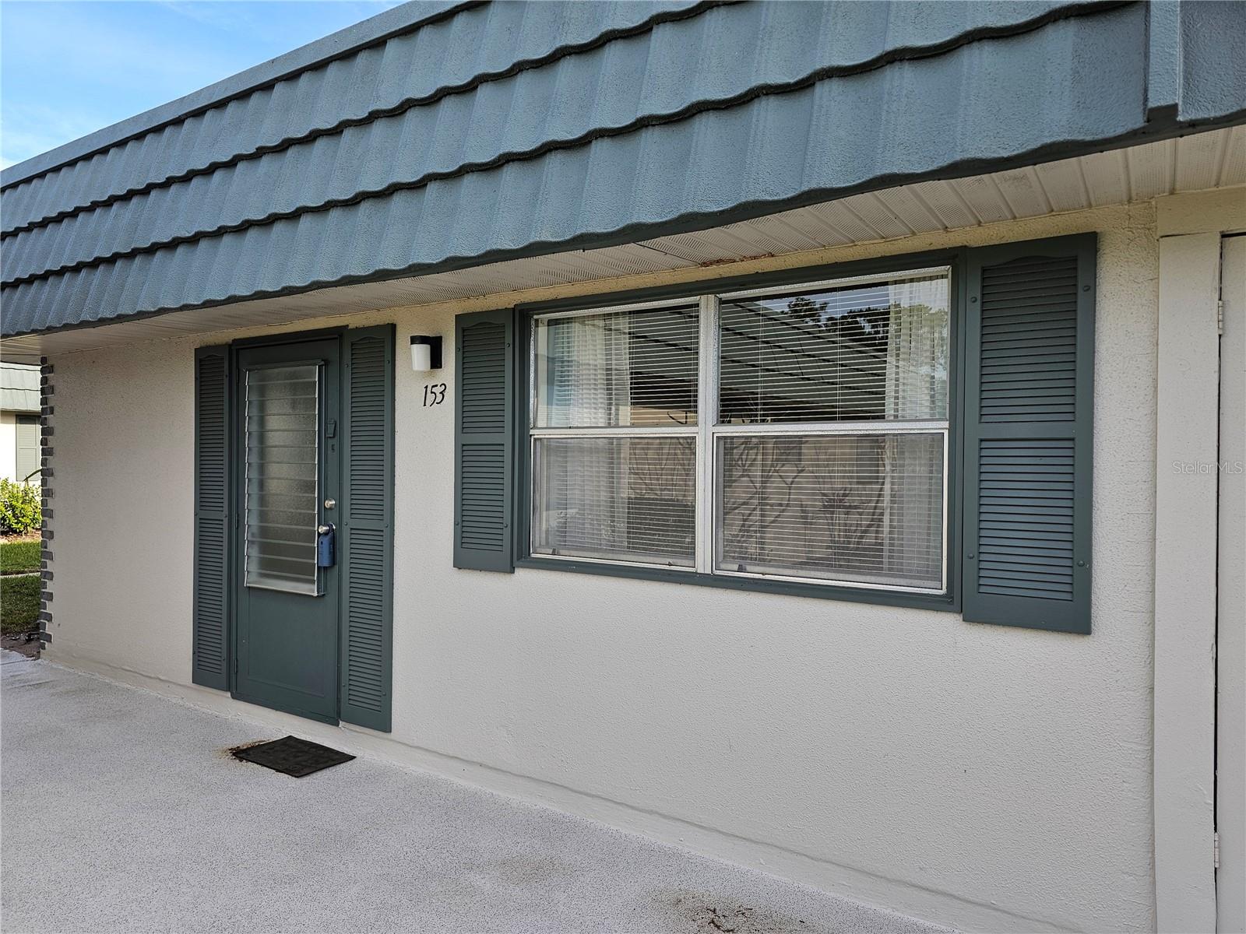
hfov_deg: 73.9
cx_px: 623
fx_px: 828
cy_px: 467
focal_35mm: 23
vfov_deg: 58.9
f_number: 1.7
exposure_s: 1/365
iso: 25
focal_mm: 6.3
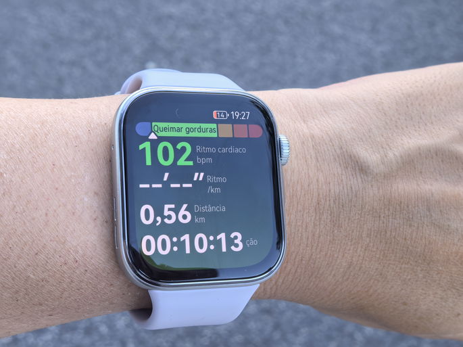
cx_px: 232
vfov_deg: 27.0
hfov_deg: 35.6
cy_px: 174
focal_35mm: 54
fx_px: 722
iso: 200
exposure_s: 1/100
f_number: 4
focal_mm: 8.5
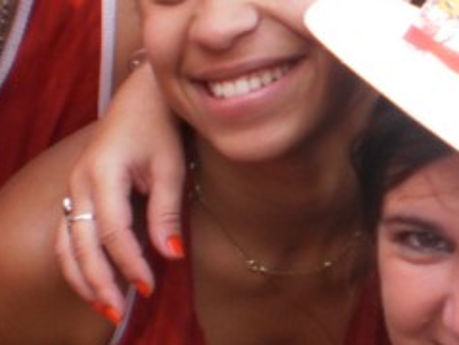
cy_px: 54
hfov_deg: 16.2
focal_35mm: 120
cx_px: 432
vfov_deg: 12.3
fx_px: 1591
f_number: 3.1
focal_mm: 6.3
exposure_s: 1/80
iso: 100
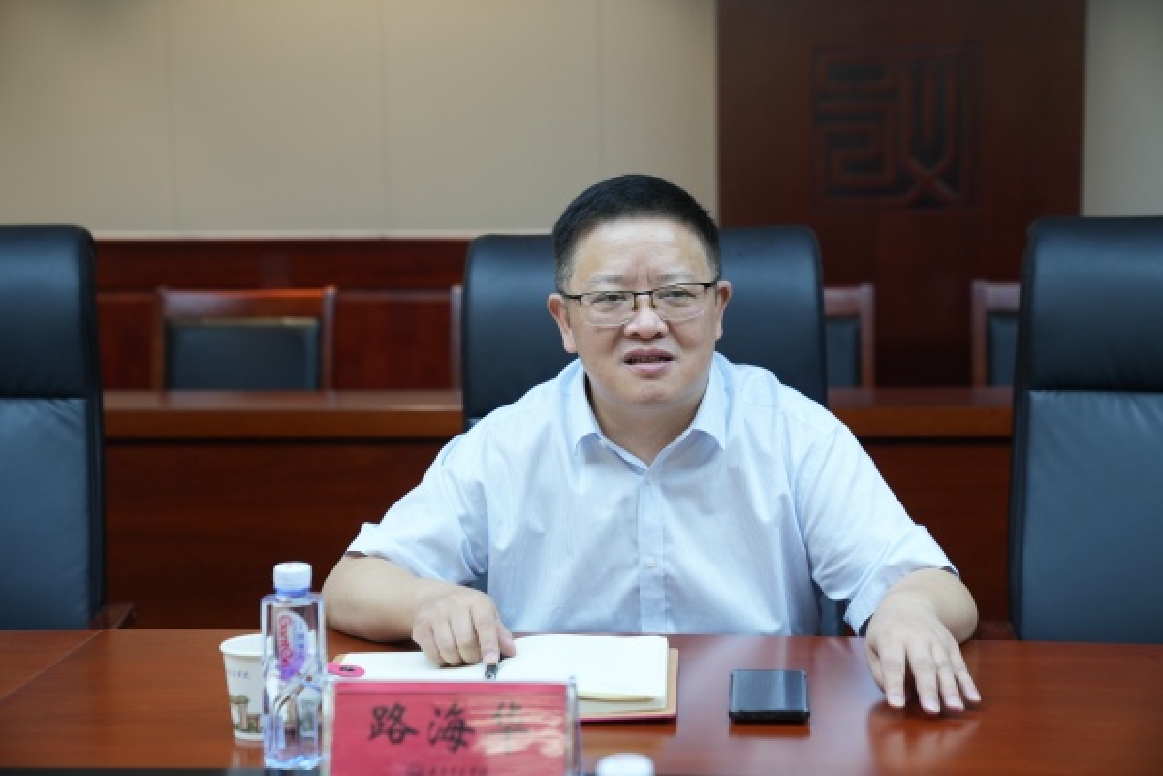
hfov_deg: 28.8
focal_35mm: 70
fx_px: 2261
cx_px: 582
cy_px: 388
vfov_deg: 19.5
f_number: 3.5
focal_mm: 70
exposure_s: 1/80
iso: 800
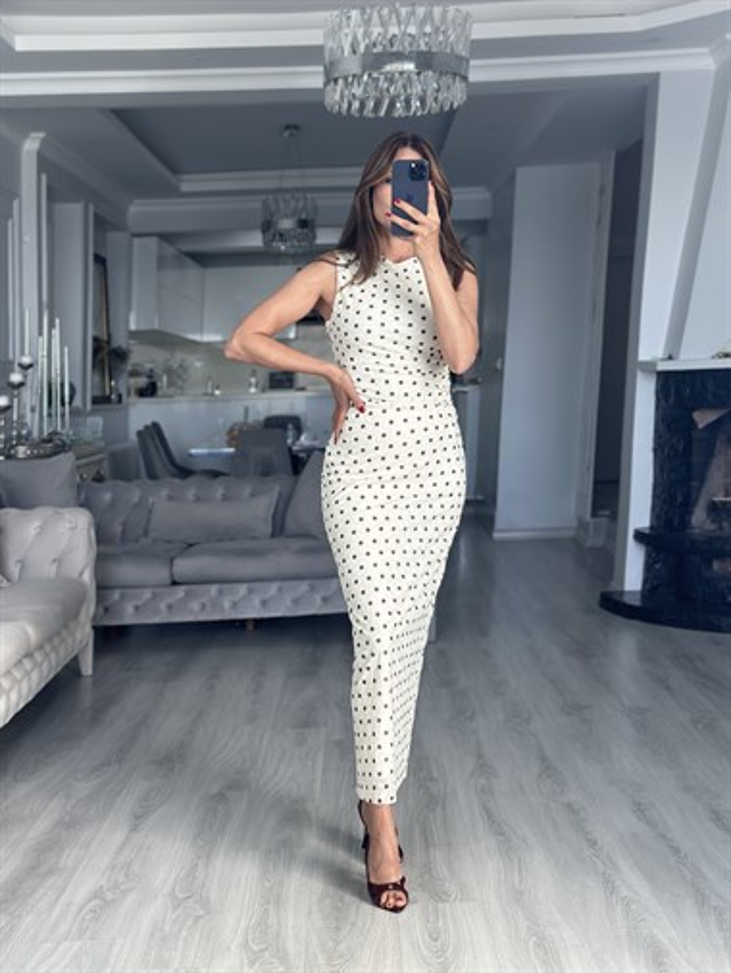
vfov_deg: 39.6
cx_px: 366
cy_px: 486
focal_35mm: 48
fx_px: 1350
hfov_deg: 30.3
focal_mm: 6.86
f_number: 1.78
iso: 125
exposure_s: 1/172
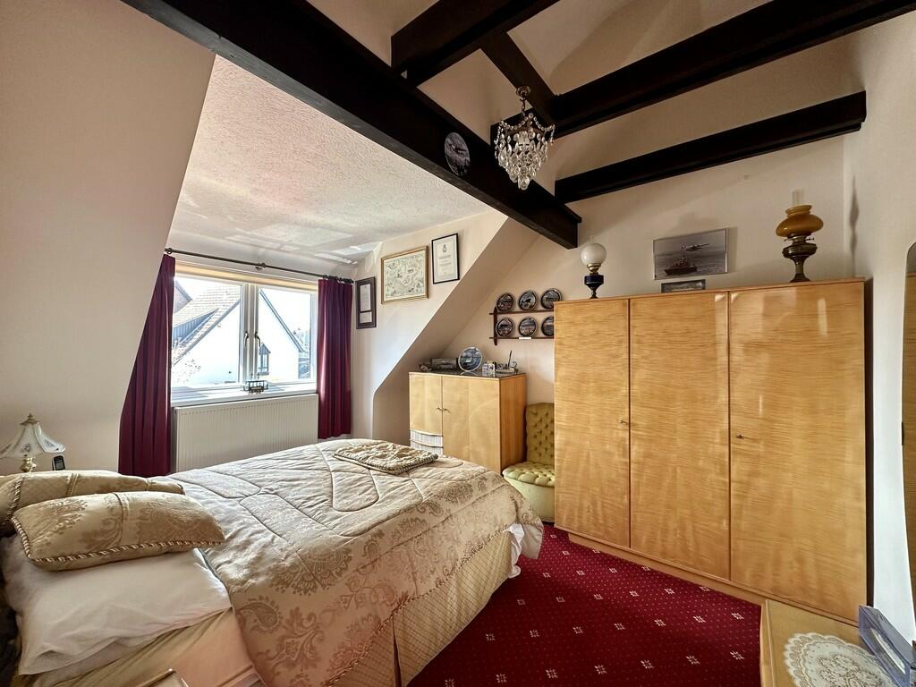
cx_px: 458
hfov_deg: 102.1
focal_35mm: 14
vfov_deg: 85.7
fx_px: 370
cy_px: 344
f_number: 2.2
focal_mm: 2.22
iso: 125
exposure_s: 1/99
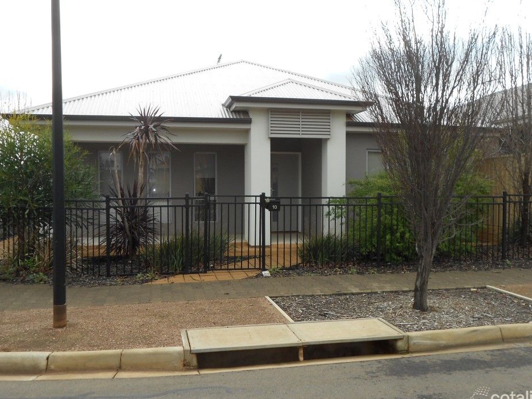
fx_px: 538
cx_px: 277
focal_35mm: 35
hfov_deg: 52.6
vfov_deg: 40.7
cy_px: 206
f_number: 3.6
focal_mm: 5.8
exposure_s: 1/320
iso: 80
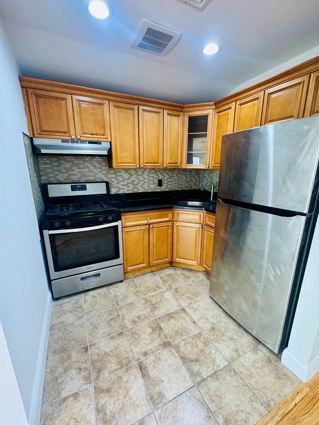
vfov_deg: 98.2
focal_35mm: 15
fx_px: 184
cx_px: 161
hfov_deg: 81.7
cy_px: 214
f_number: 2.2
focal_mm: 2.22
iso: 200
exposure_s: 1/60
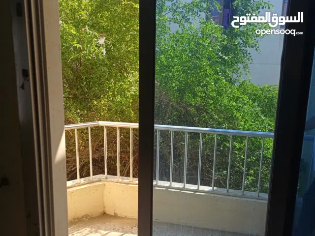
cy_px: 118
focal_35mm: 25
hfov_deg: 69.4
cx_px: 158
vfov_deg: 54.9
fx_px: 227
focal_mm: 4.65
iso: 50
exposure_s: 1/394
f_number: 1.8
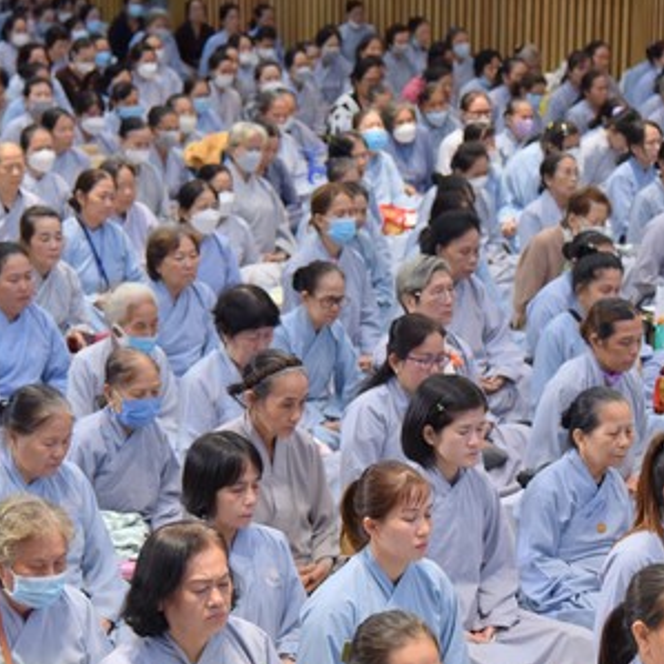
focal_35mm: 120
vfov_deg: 14.5
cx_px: 391
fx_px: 2604
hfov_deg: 14.5
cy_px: 398
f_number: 4.5
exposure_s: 1/125
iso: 1000
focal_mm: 65
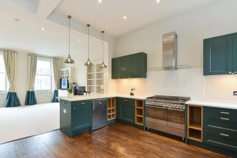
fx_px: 112
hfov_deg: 92.3
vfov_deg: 70.2
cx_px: 97
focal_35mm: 17
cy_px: 86
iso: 250
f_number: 8
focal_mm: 14
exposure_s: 1/15
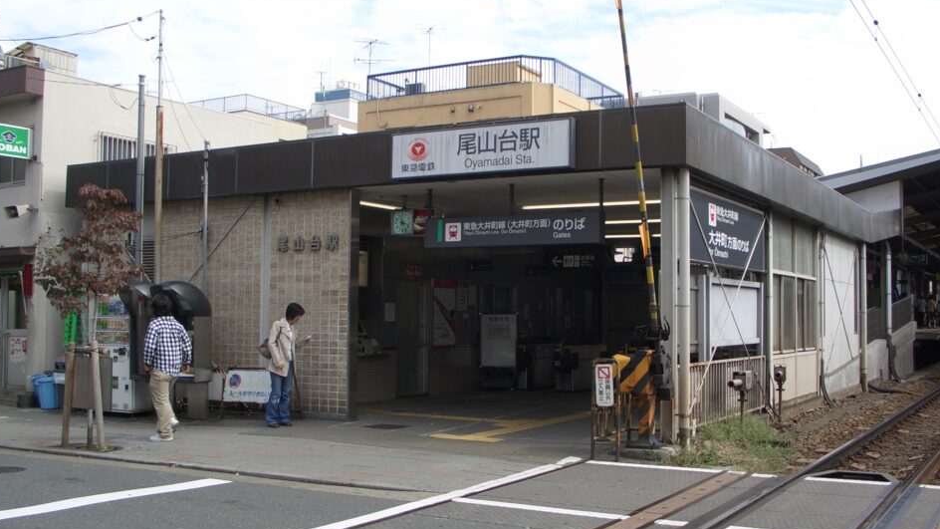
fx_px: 972
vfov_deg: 30.4
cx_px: 495
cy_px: 248
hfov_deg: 51.6
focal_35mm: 39
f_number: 4
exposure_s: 1/400
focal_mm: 7.1
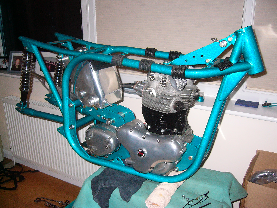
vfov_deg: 40.7
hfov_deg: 52.6
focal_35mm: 35
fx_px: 280
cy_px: 104
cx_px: 138
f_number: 2.8
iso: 100
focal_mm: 5.8
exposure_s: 1/60
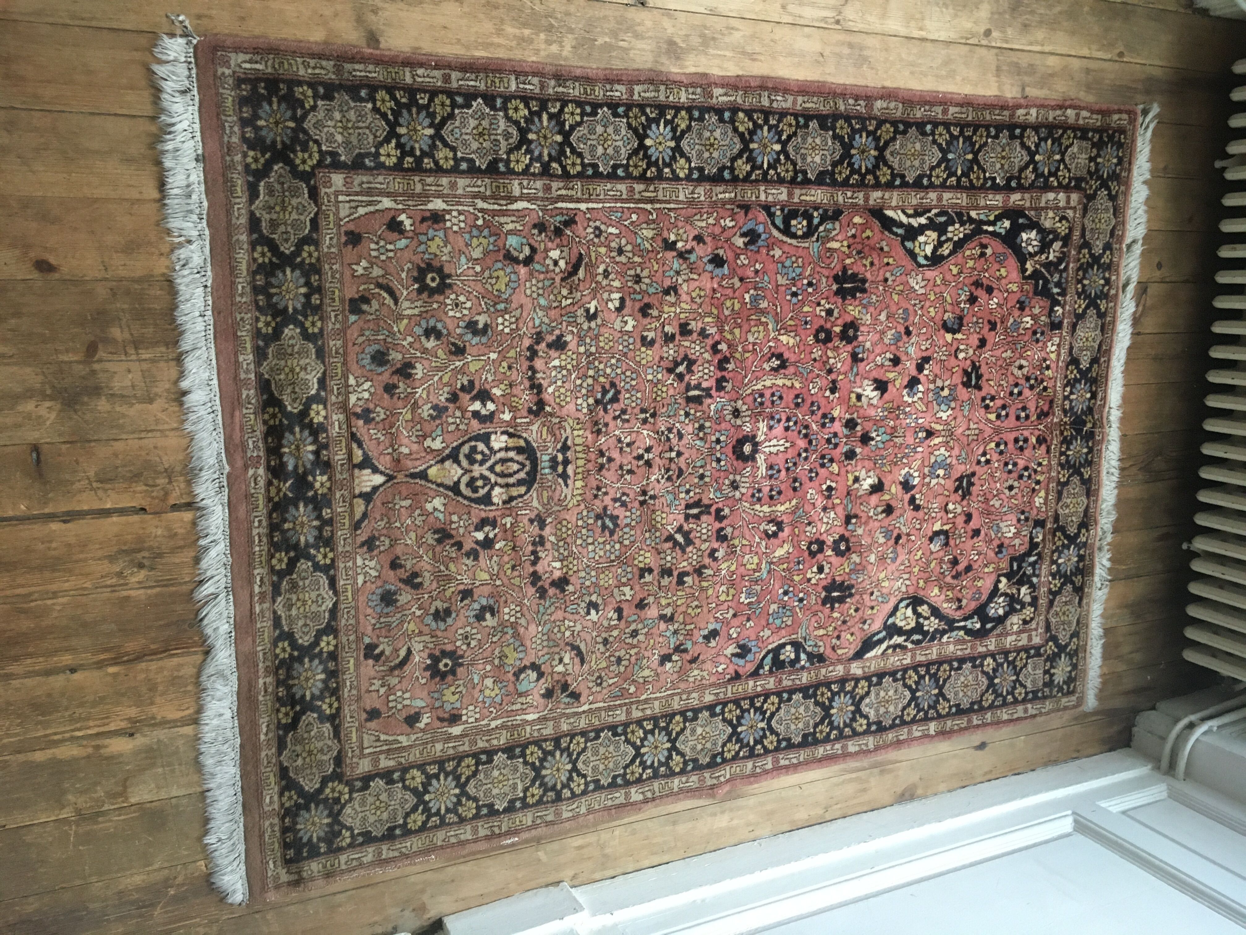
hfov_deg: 61.7
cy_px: 468
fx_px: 1044
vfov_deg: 48.2
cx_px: 623
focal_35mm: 29
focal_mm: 4.15
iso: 200
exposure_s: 1/33
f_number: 2.2
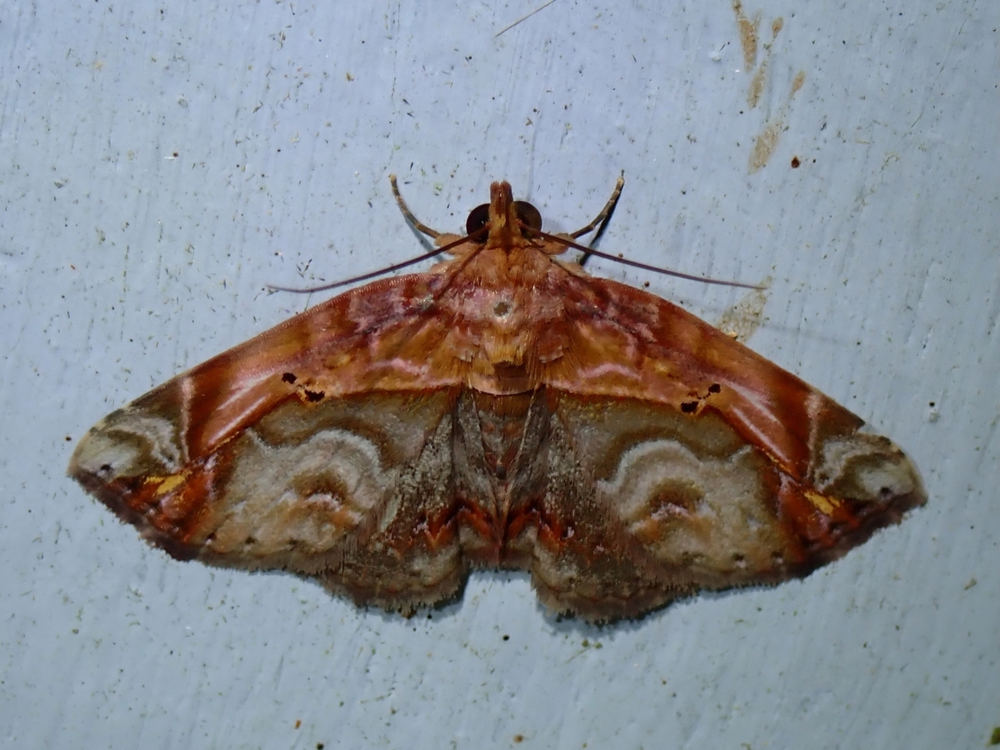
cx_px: 500
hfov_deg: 19.6
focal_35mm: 100
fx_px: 2889
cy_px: 375
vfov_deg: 14.8
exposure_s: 1/640
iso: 100
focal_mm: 18
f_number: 6.3
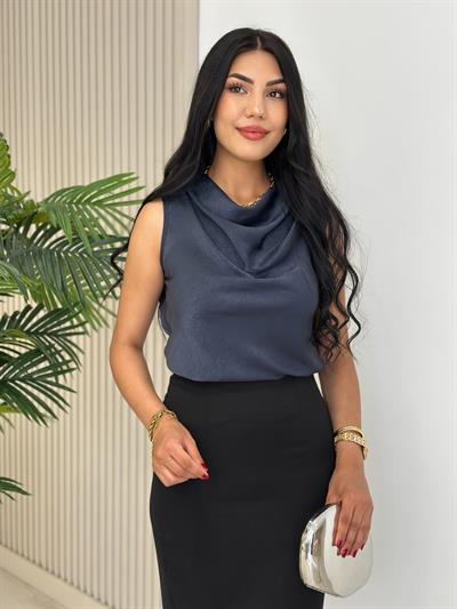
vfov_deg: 39.6
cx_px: 228
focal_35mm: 48
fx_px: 845
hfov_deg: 30.3
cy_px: 304
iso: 64
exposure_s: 1/139
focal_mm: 6.86
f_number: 1.78
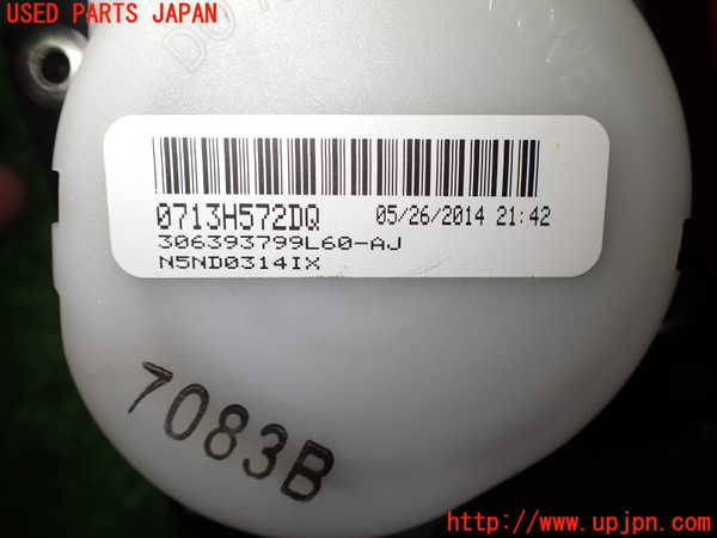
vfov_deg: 46.8
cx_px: 358
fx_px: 621
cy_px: 269
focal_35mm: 30
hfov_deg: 60.0
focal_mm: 5.4
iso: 125
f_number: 2.3
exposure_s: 1/125
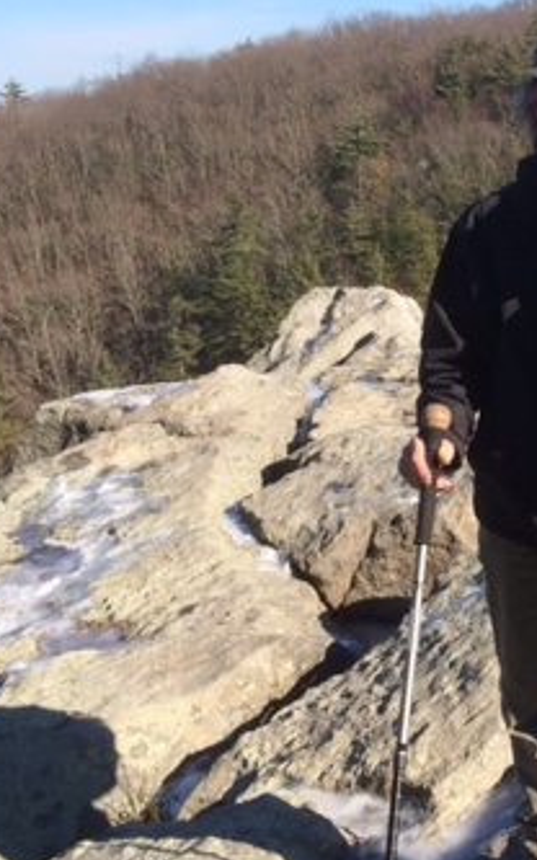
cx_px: 625
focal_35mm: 59
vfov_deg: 34.5
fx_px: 1382
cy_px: 393
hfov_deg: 20.7
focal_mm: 4.15
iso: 32
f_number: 2.2
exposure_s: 1/1414
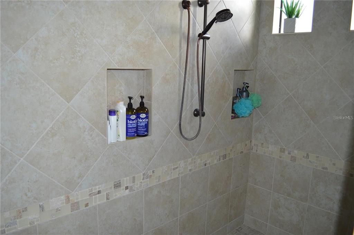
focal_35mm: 27
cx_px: 177
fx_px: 265
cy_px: 118
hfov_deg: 67.4
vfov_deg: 47.8
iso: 400
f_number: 3.5
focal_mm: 18
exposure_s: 1/60
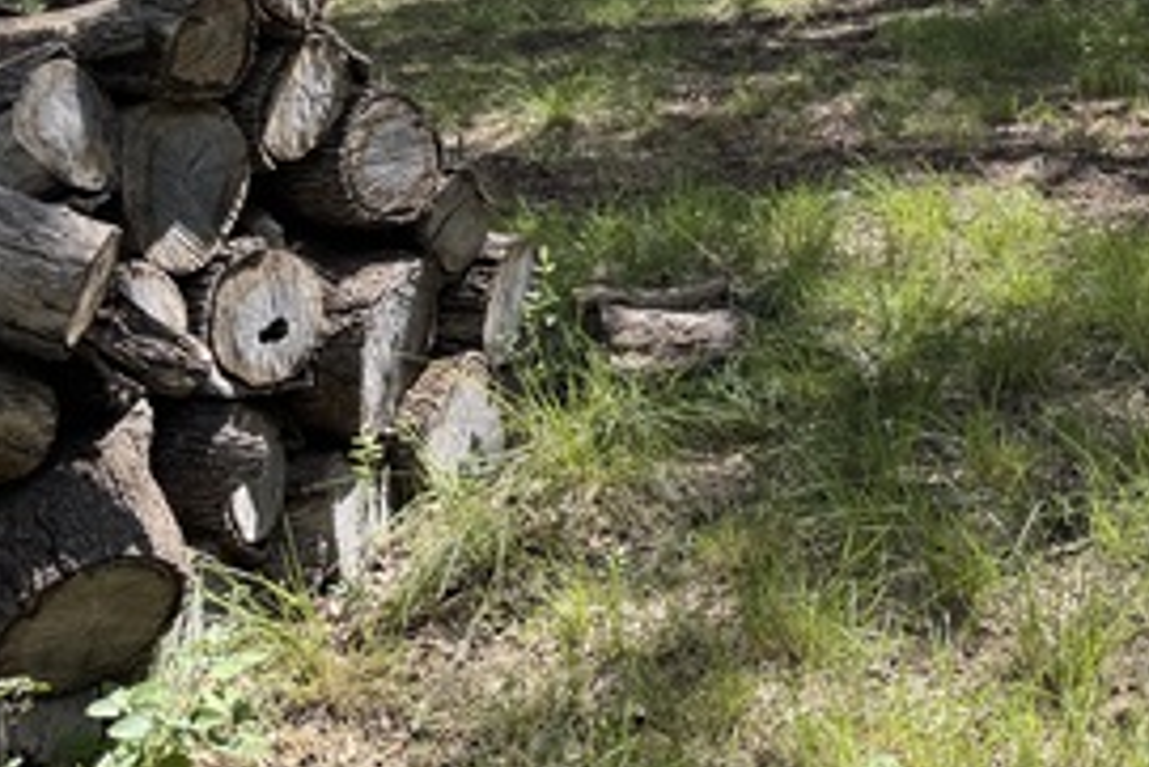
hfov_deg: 32.1
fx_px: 1884
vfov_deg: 21.1
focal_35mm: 59
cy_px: -208
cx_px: 1060
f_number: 1.78
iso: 80
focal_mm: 6.76
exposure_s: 1/980
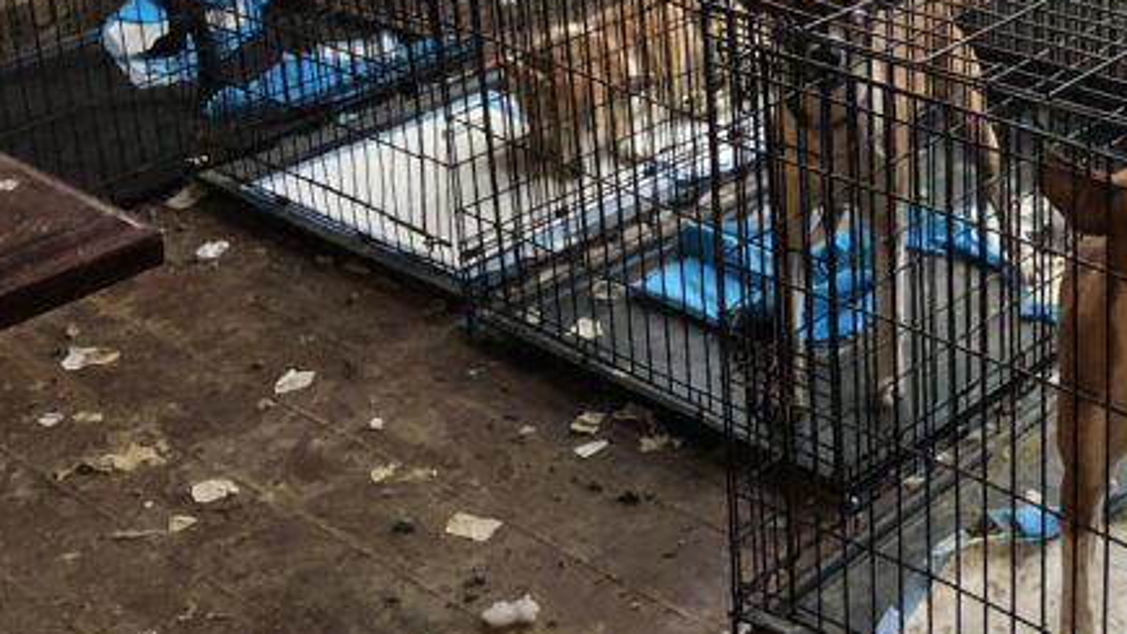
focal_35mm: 72
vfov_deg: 16.6
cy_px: 88
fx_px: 2151
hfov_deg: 28.5
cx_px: 948
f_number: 1.8
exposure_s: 1/15
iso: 100
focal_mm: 3.99
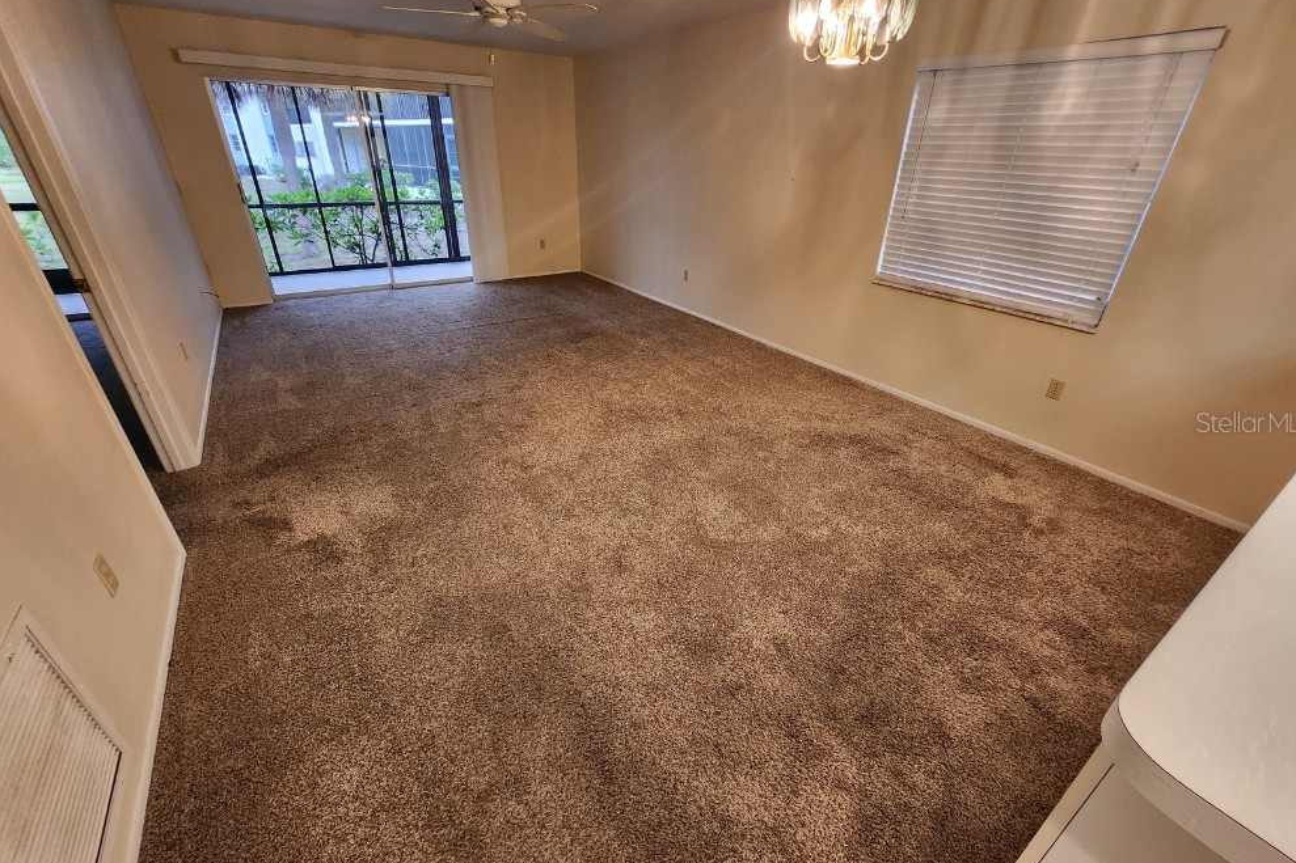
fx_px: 504
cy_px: 422
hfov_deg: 104.3
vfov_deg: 81.2
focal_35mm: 14
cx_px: 649
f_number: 2.2
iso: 320
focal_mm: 1.74
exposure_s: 1/60
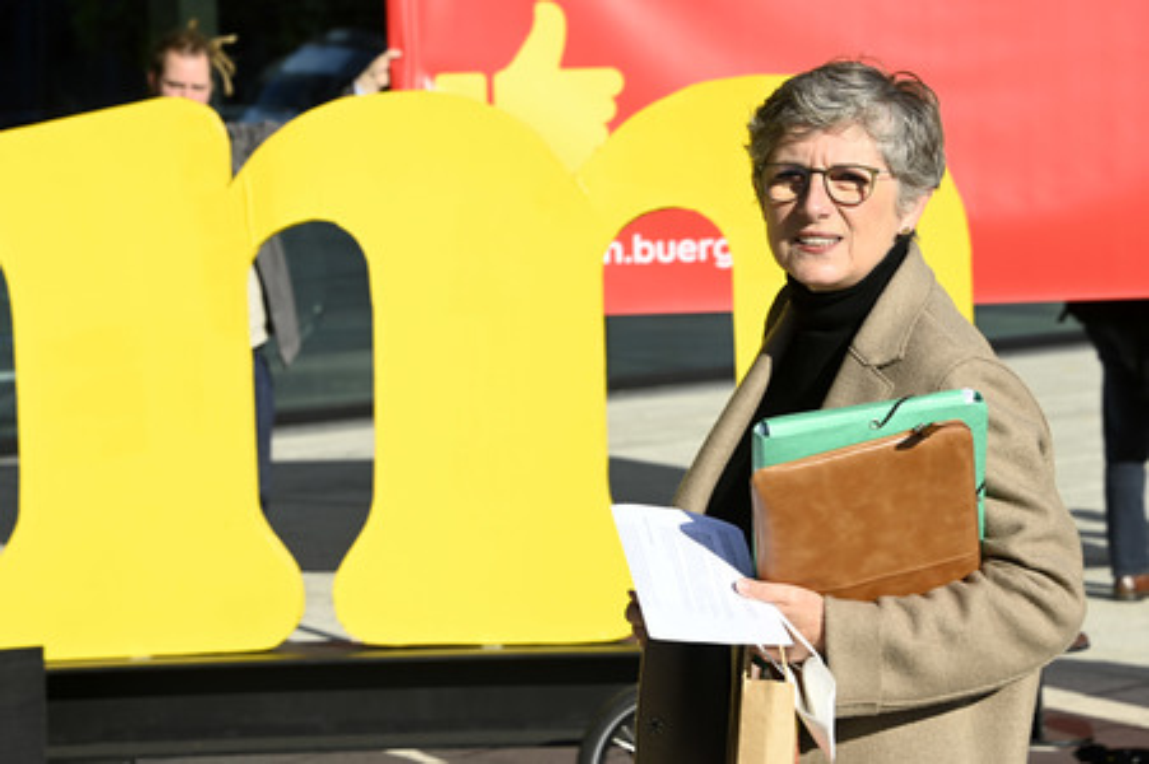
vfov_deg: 13.7
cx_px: 574
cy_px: 382
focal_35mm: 100
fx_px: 3189
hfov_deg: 20.4
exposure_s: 1/250
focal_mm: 100
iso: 125
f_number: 8
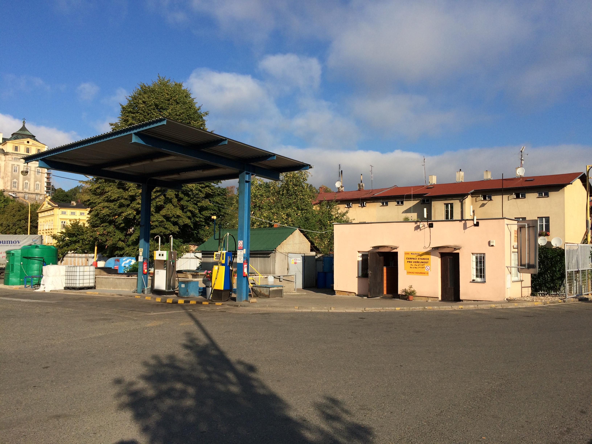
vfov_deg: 48.2
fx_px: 496
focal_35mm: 29
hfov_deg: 61.7
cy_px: 222
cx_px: 296
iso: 32
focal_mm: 4.15
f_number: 2.2
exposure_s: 1/2415
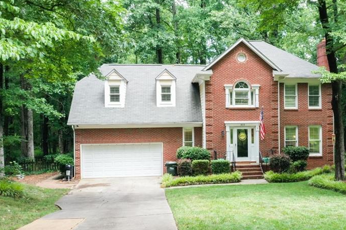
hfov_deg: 45.8
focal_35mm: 42
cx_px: 224
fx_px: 404
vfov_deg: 31.9
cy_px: 122
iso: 800
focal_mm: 10.26
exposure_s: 1/8
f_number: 11
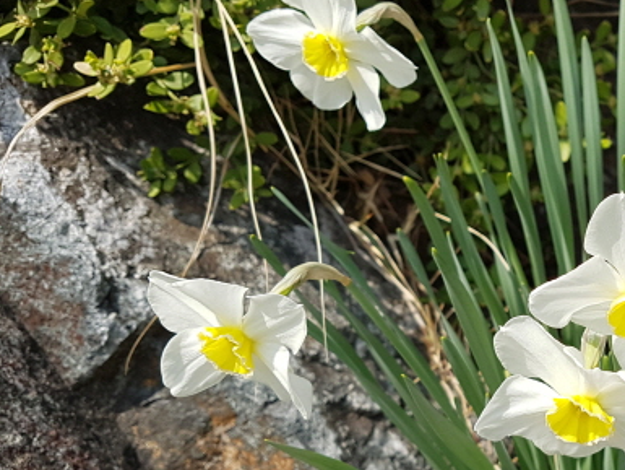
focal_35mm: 54
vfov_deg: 26.9
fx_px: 975
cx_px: 596
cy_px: 311
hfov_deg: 33.1
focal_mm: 4.2
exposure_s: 1/1772
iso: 50
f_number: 1.7
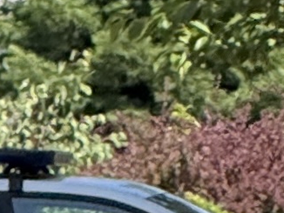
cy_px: 295
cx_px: 149
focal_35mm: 712
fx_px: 5846
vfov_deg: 2.1
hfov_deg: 2.8
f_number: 2.8
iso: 64
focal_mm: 15.66
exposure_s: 1/546
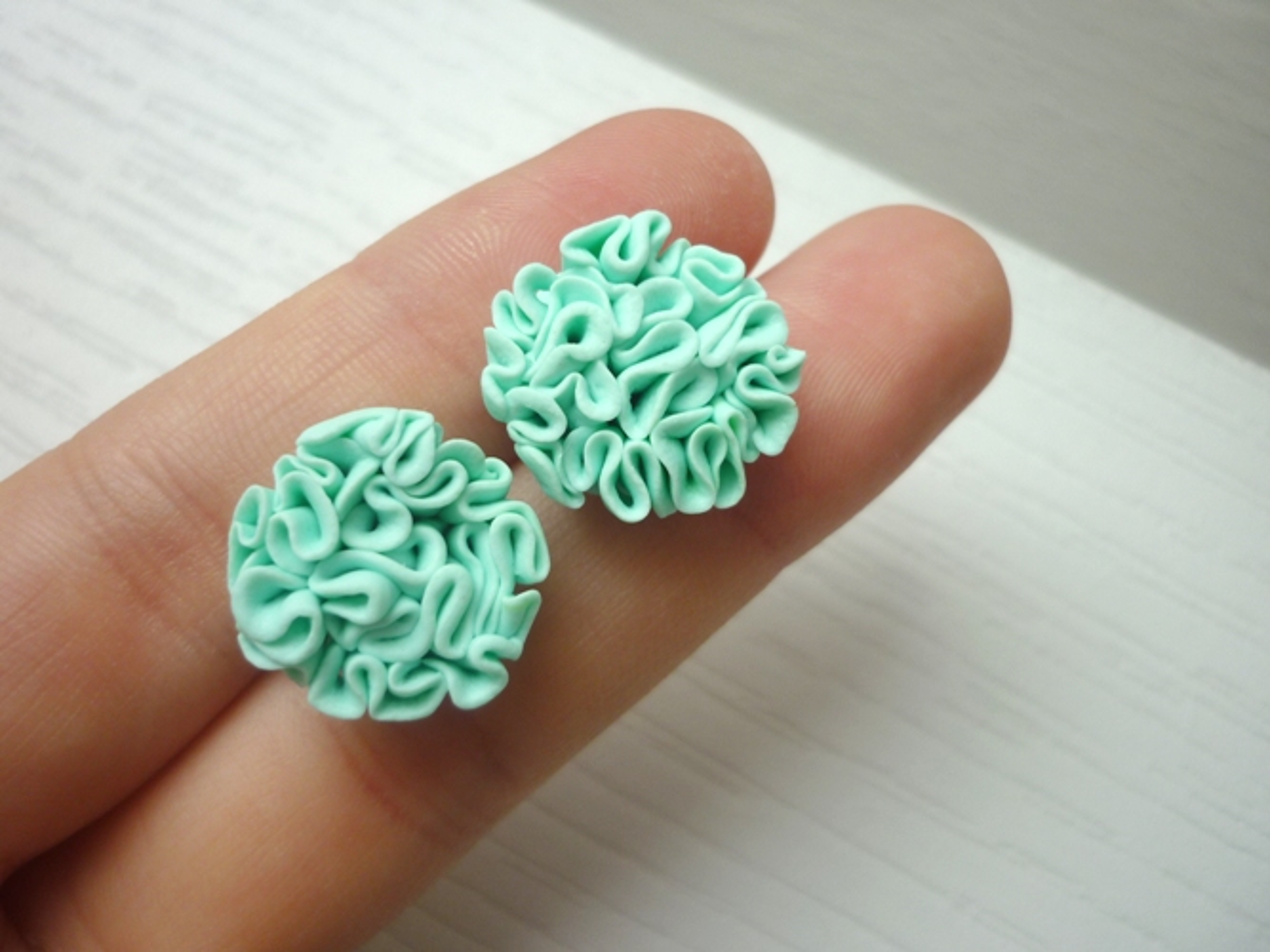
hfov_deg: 55.4
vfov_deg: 42.9
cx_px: 635
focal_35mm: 33
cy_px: 476
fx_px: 1210
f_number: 2.8
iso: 80
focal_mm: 5.5
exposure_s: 1/100
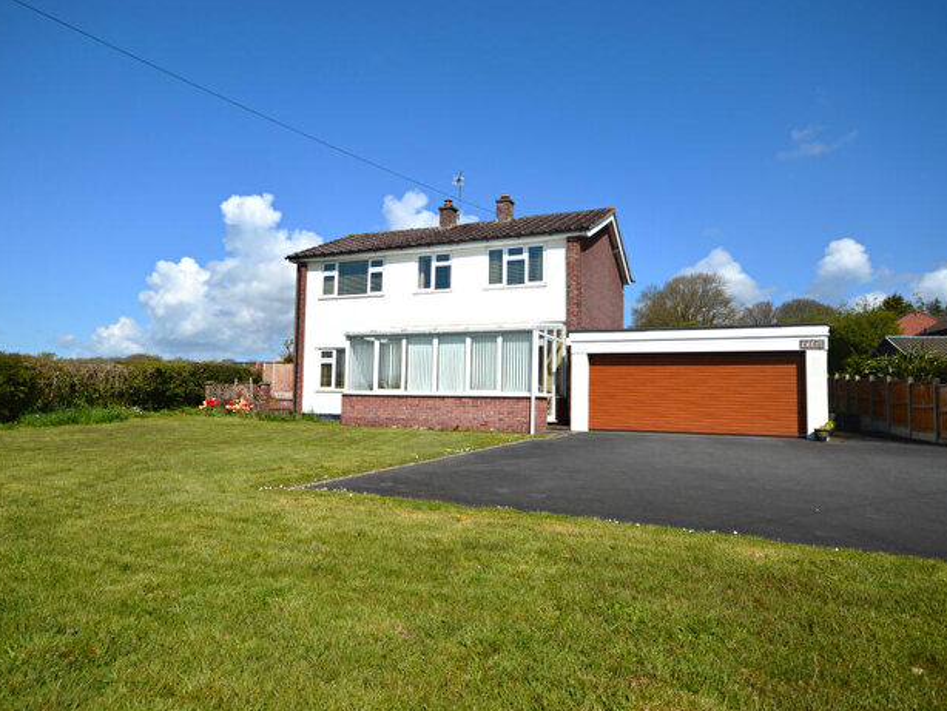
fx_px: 629
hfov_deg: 73.8
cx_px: 449
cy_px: 356
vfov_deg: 58.9
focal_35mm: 23
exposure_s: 1/500
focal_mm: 14
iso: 180
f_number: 11
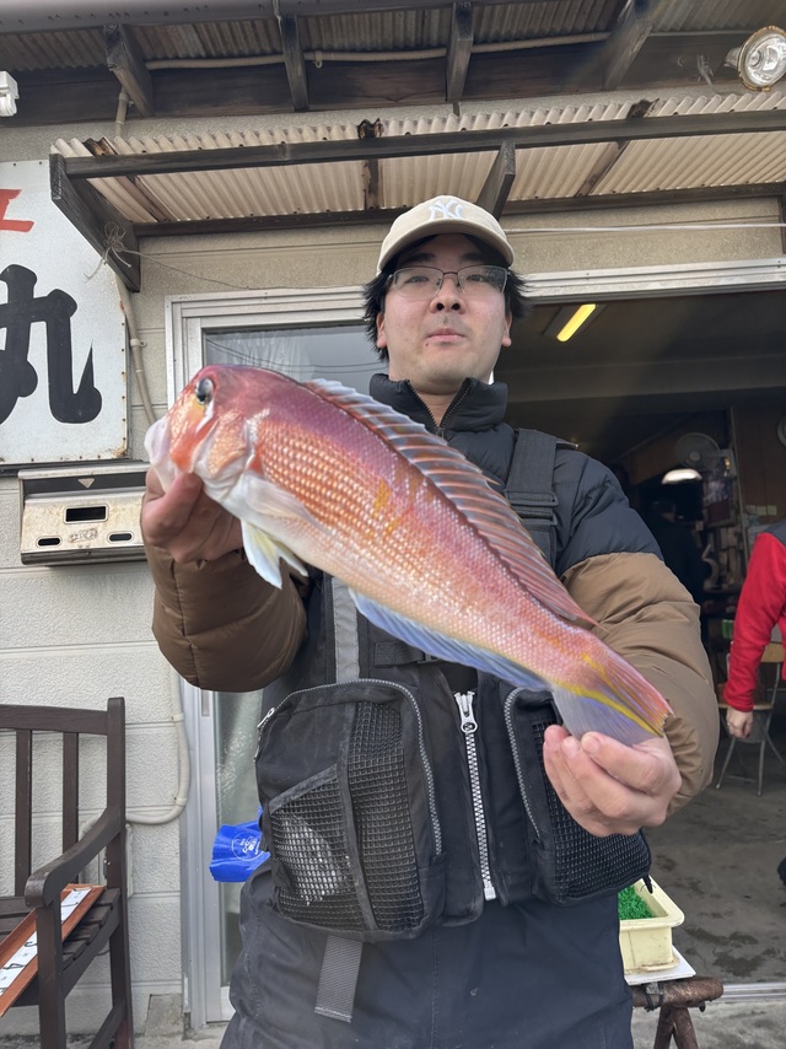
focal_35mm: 26
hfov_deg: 53.0
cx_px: 393
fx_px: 788
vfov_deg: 67.3
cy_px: 524
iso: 50
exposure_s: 1/473
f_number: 1.6
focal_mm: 5.96
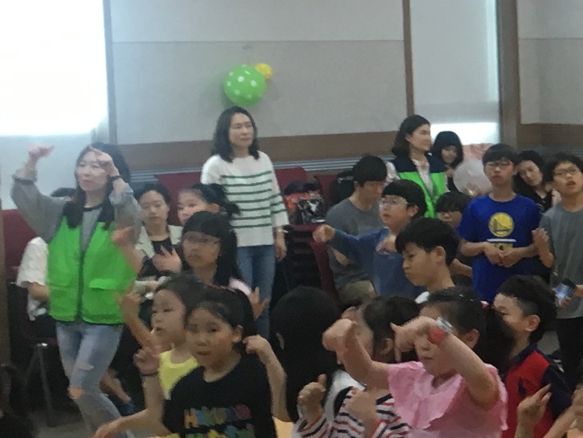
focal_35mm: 125
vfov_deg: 11.9
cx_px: 959
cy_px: 225
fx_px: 2106
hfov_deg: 14.4
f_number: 2.2
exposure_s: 1/30
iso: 80
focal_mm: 4.15
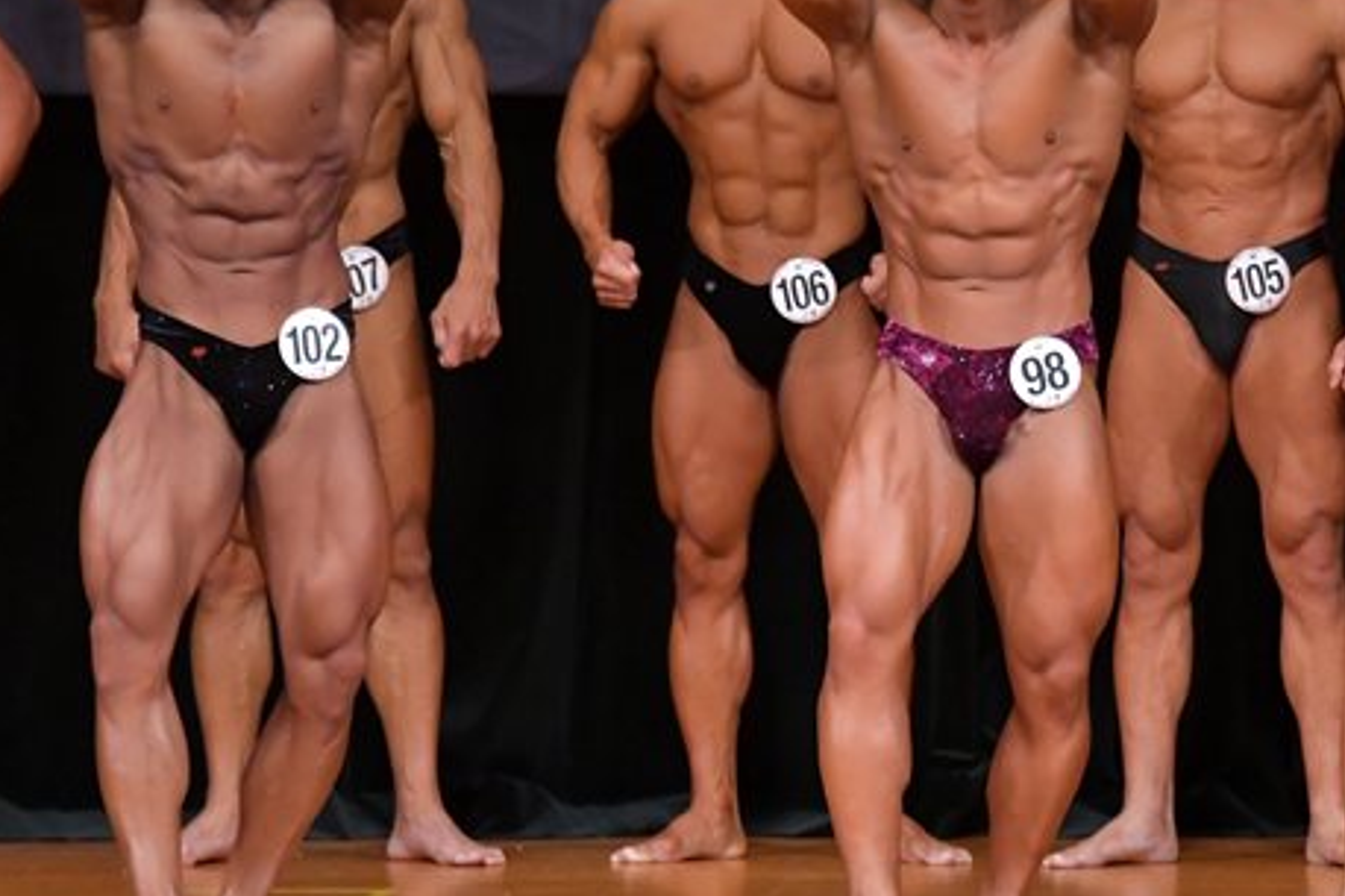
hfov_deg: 4.3
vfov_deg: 2.9
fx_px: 18001
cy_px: 350
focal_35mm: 482
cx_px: 1076
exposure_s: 1/400
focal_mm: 190
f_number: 5.6
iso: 5000
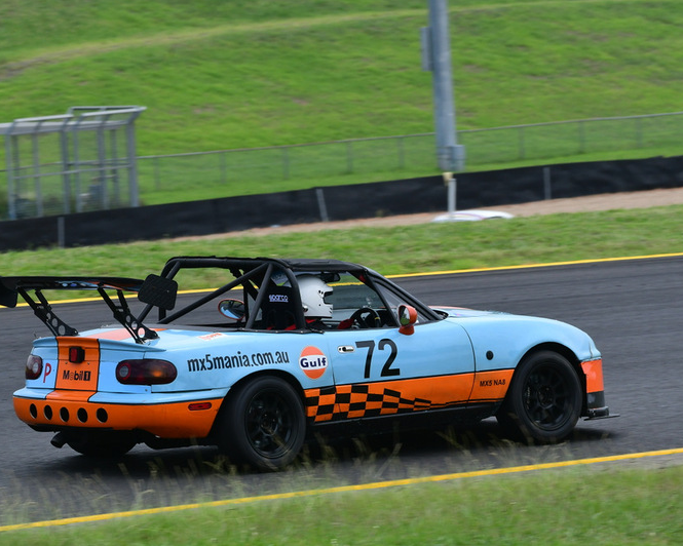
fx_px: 6853
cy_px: 273
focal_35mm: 339
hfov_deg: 5.7
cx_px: 391
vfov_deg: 4.6
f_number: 11
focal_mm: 200
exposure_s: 1/640
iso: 640
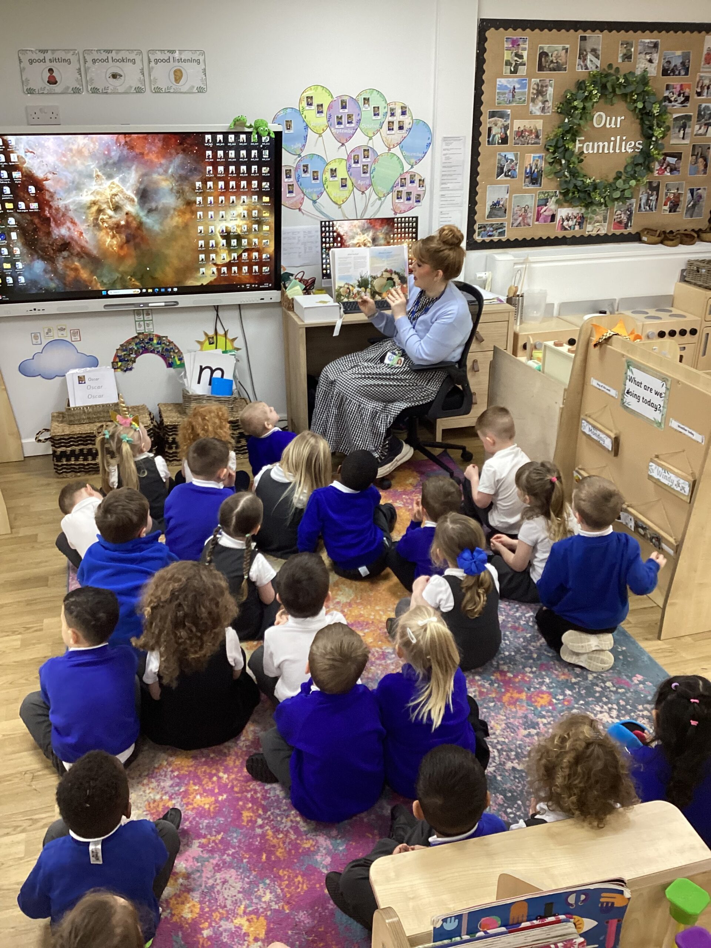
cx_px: 356
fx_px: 849
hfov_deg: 45.4
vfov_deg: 58.4
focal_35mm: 31
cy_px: 474
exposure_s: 1/50
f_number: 2.4
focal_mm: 3.3
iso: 100
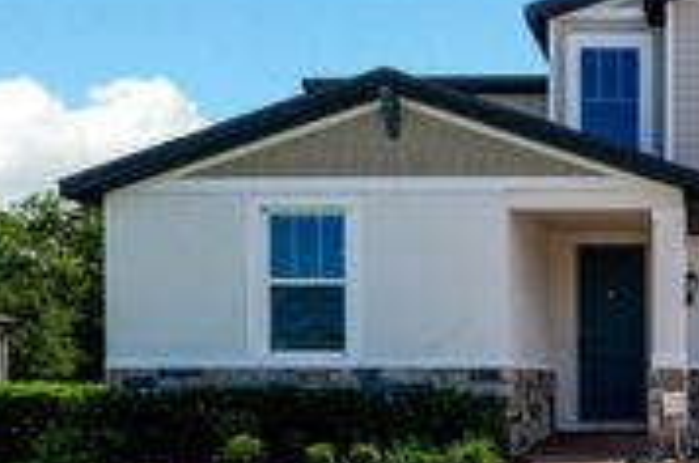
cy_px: 406
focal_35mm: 46
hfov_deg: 37.6
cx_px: 711
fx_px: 899
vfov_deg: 27.9
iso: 100
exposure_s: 1/1600
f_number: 11
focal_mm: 11
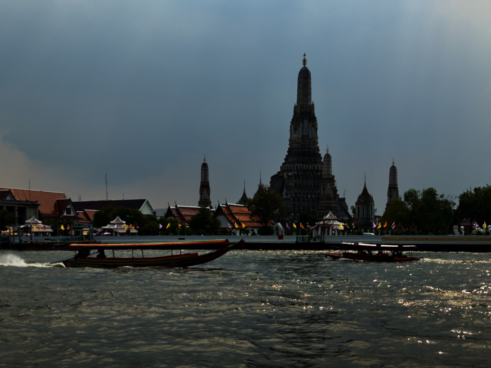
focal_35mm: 48
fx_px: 681
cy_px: 184
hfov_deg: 39.7
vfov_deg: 30.3
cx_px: 246
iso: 64
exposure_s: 1/6410
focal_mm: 6.76
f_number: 1.78
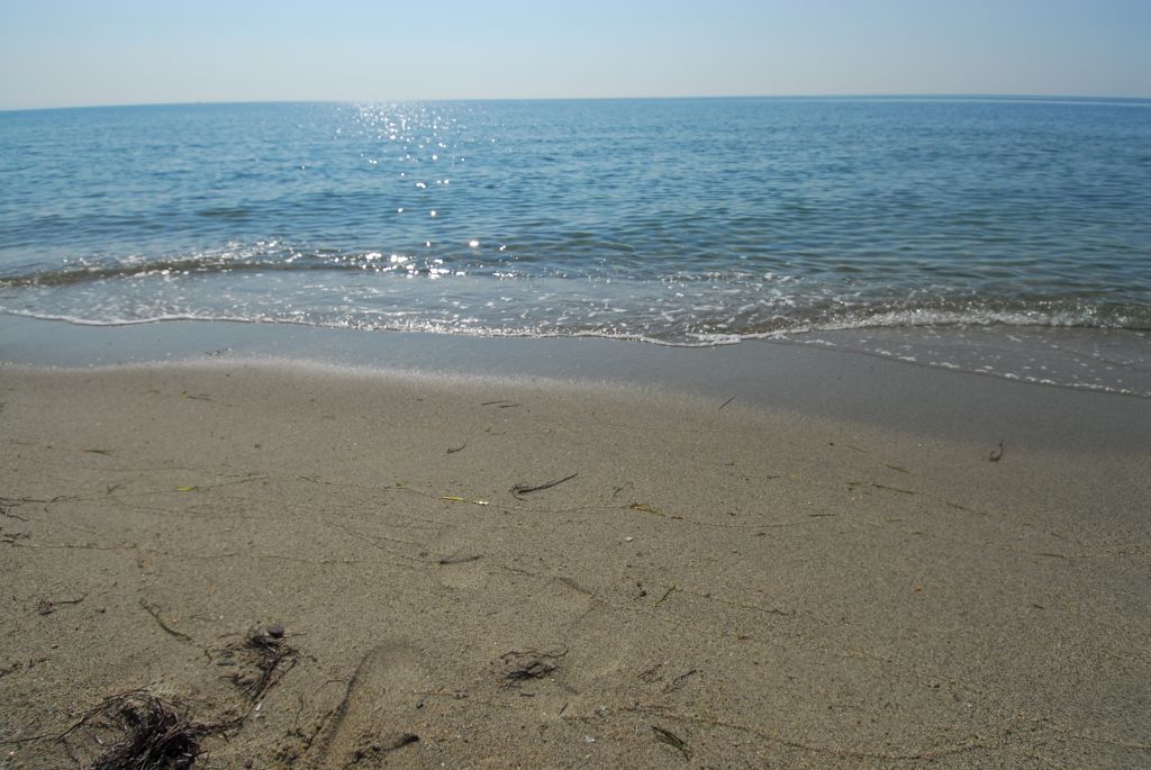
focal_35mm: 33
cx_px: 576
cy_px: 385
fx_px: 1056
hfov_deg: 57.2
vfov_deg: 40.1
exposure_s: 1/1000
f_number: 6.3
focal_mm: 22
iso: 100
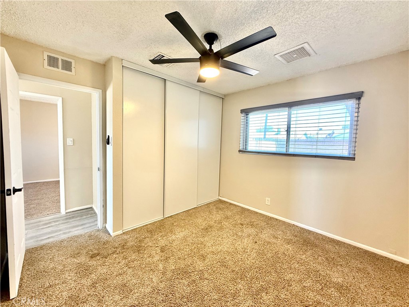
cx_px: 204
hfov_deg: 102.1
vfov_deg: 85.7
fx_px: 165
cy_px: 154
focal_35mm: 14
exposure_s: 1/30
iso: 250
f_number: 2.2
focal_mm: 2.22
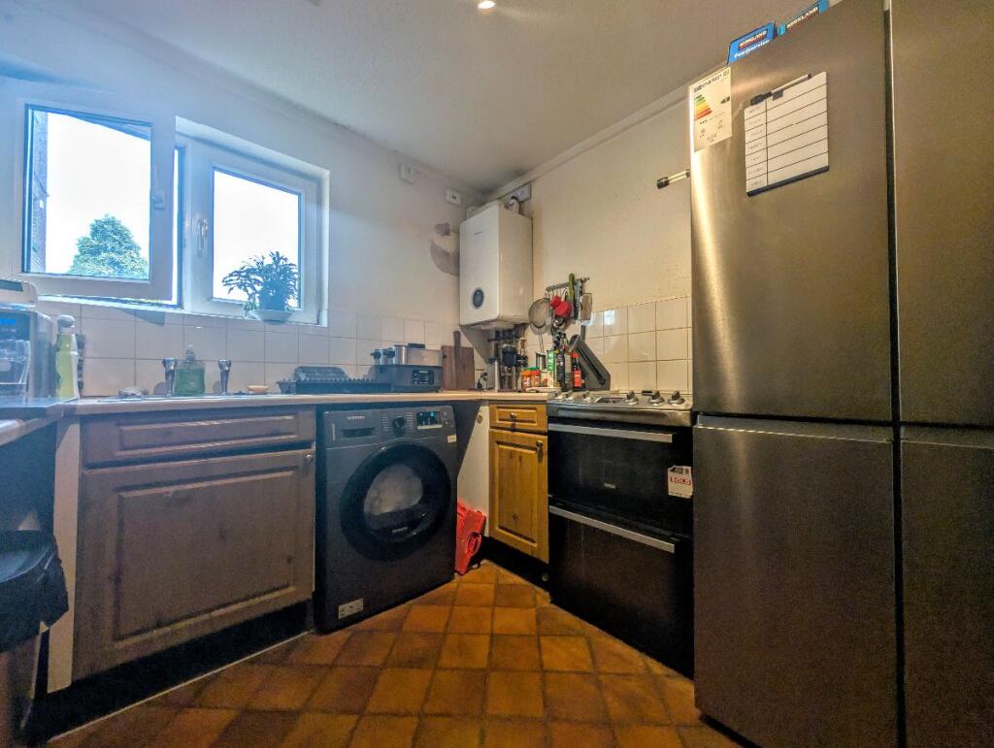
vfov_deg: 94.6
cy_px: 374
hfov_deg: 110.5
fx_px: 345
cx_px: 497
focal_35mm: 12
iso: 54
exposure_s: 1/107
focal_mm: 2.02
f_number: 1.7
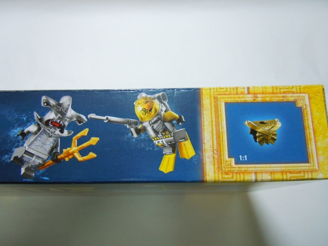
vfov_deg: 46.8
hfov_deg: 60.0
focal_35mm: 30
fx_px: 284
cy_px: 123
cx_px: 164
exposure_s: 1/15
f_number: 3.5
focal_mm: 5.4
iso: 400
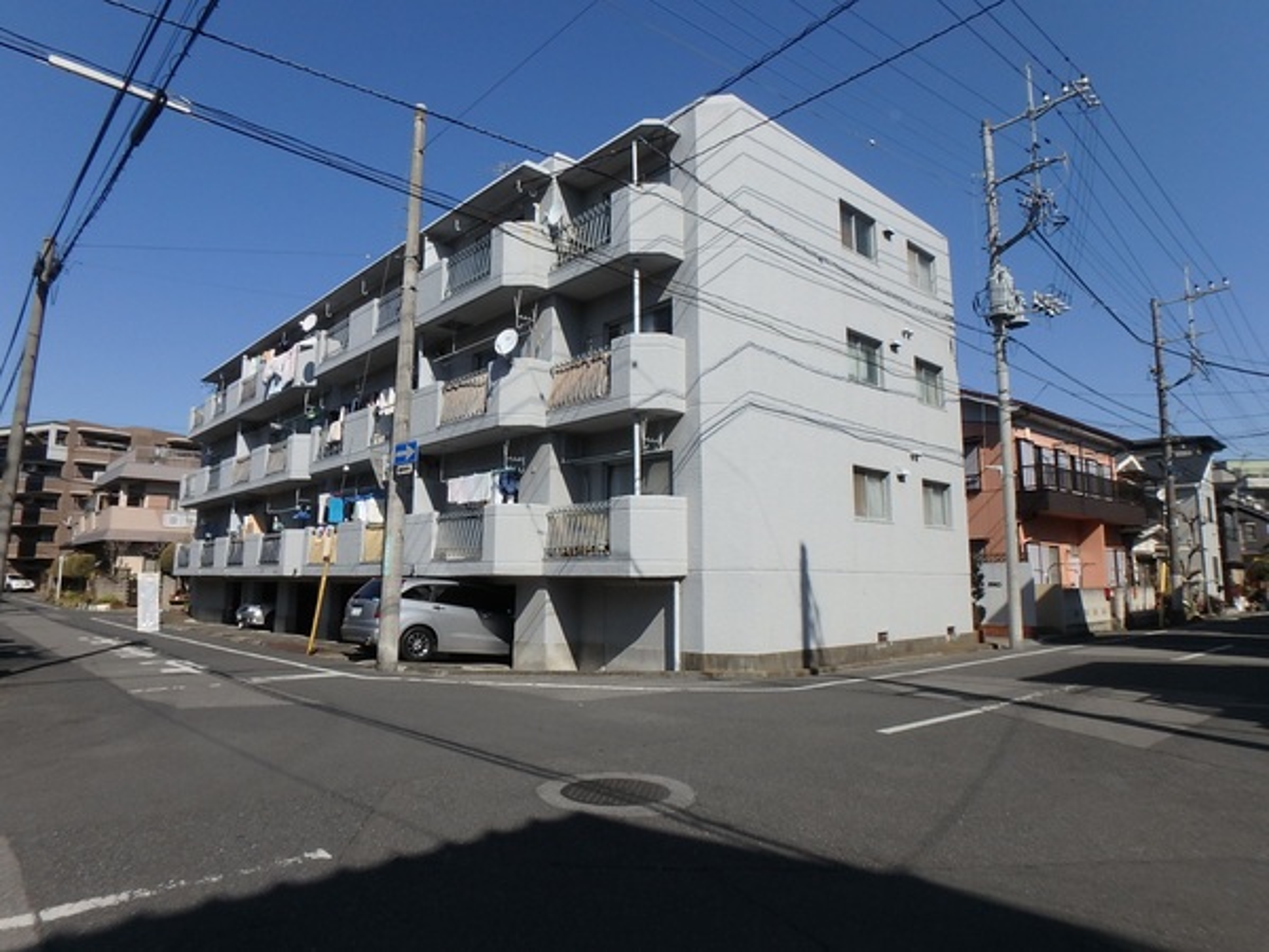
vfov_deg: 63.4
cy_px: 476
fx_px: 770
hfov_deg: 79.0
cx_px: 634
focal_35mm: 21
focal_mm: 3.7
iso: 125
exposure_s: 1/800
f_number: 6
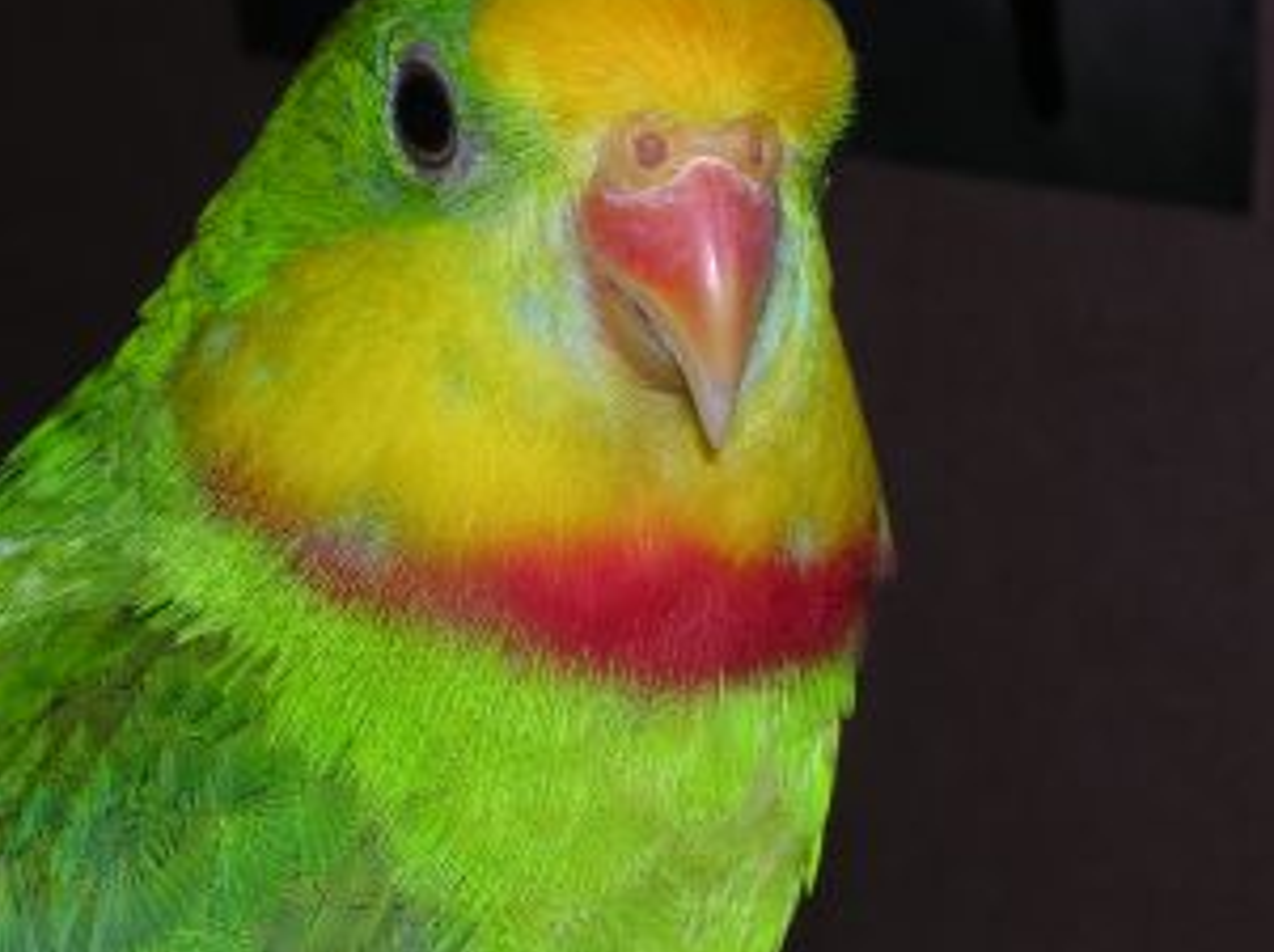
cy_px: 338
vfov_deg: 9.7
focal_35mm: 153
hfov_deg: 12.9
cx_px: 571
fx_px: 5624
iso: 100
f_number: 9.8
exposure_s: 1/60.1
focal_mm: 17.4
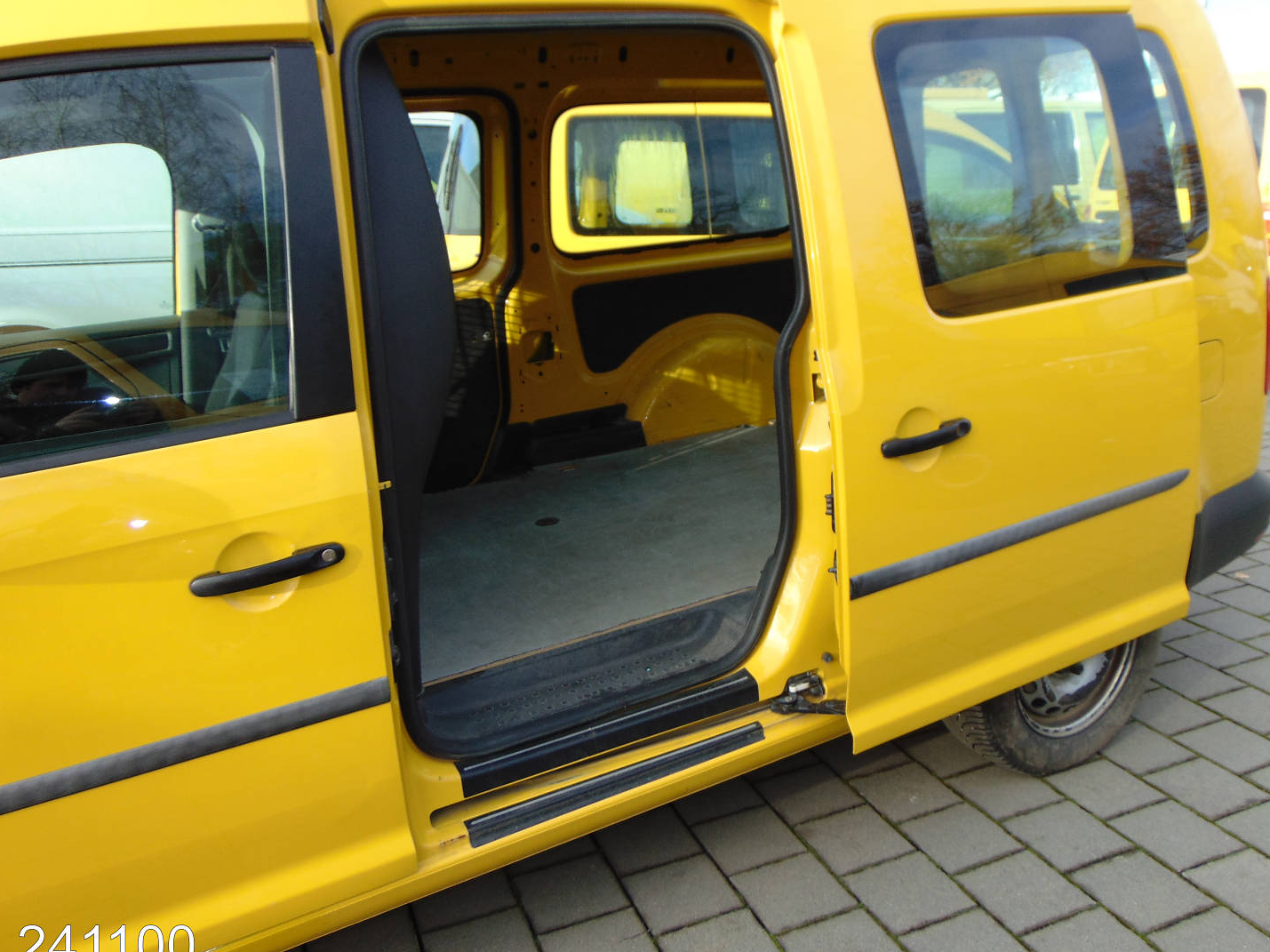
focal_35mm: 28
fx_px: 1027
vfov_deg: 49.7
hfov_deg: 63.3
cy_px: 456
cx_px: 695
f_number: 3
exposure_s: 1/200
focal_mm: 4.5
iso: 80
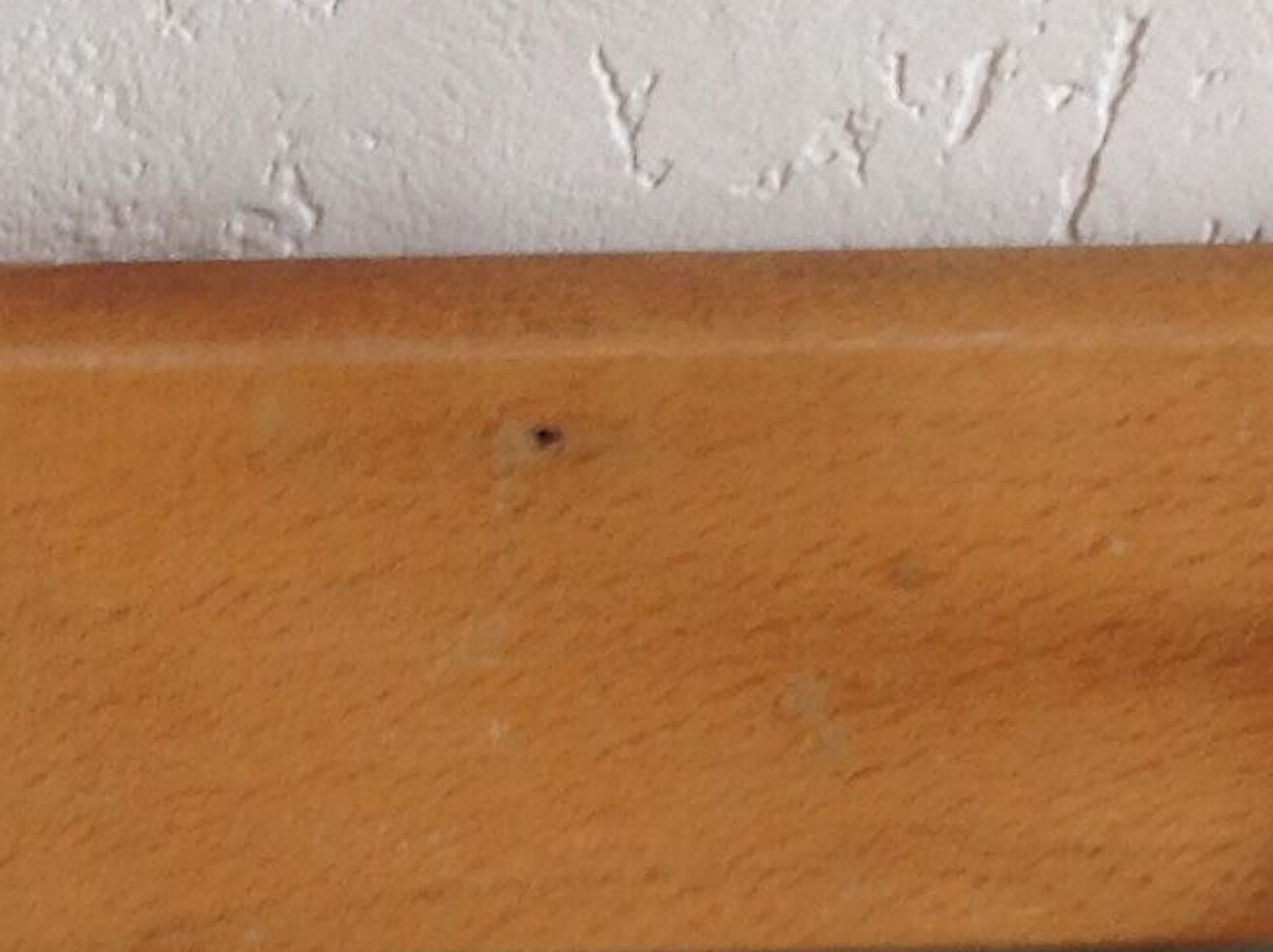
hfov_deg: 14.3
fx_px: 5033
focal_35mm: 137
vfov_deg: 10.8
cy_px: 435
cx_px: 260
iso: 64
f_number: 2.4
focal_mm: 4.28
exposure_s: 1/15
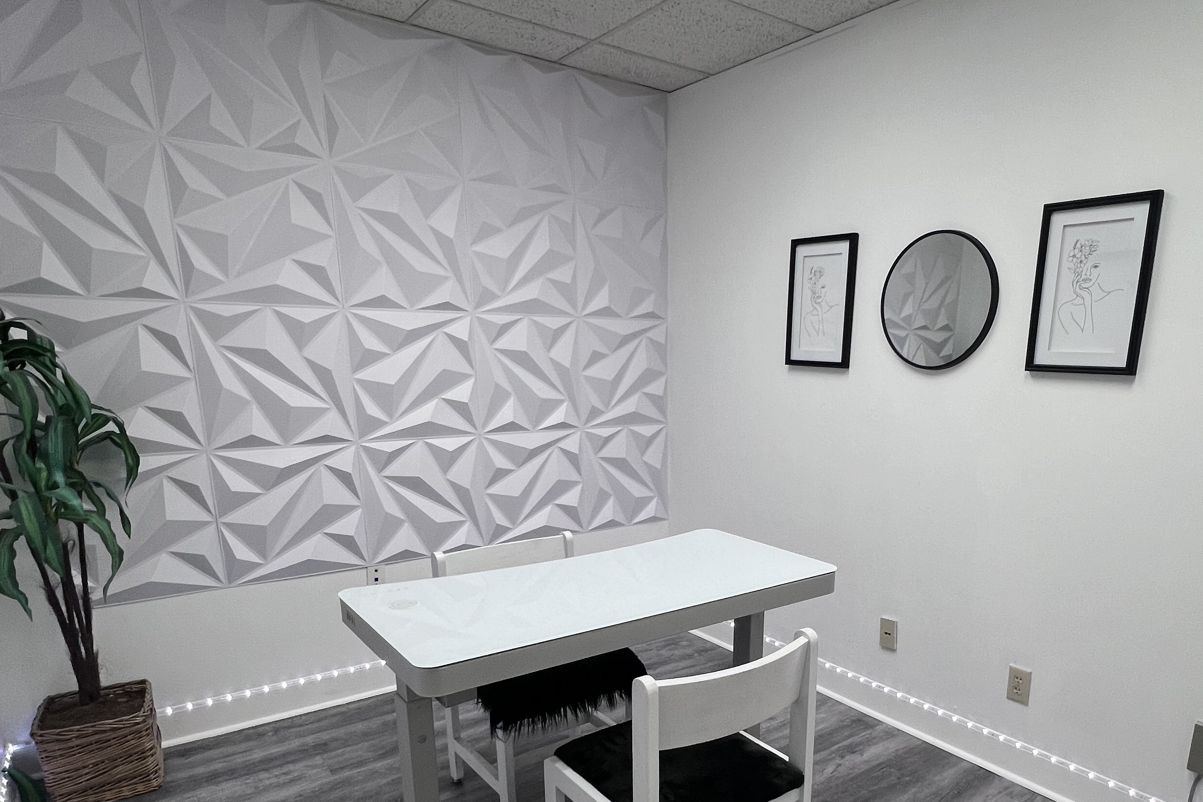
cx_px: 707
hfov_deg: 77.9
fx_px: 735
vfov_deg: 55.6
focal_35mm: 22
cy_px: 556
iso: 100
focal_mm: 1.57
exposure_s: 1/120
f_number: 1.8
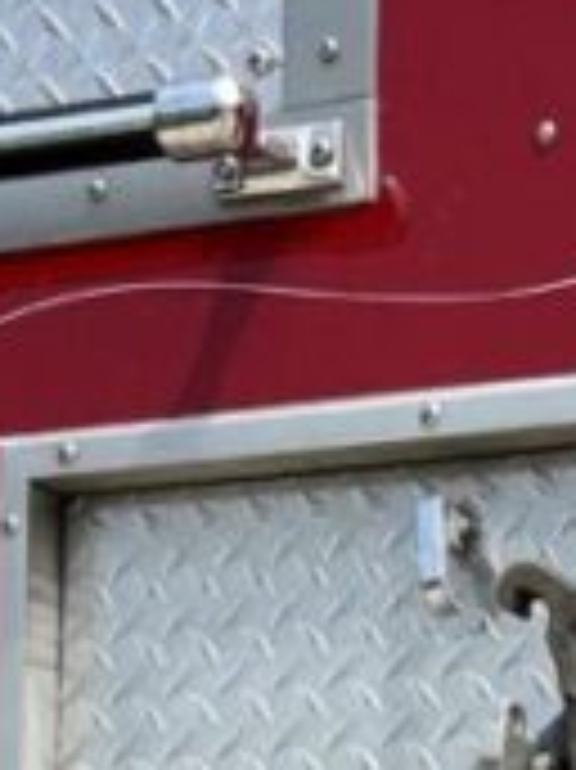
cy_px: 1612
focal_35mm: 156
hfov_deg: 9.5
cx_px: 490
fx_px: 3465
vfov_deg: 11.3
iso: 32
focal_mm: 5.1
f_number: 1.6
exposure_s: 1/2165
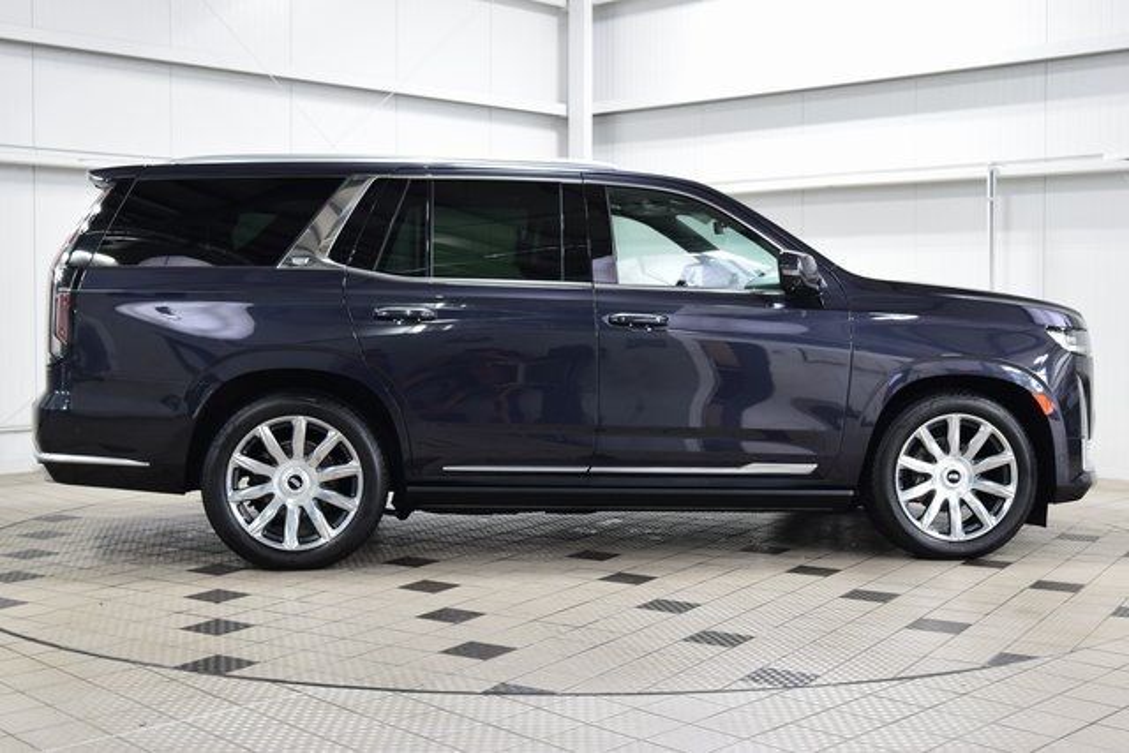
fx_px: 1459
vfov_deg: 29.0
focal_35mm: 46
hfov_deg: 42.3
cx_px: 564
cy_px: 376
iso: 640
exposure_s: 1/15
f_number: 6.3
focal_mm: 31
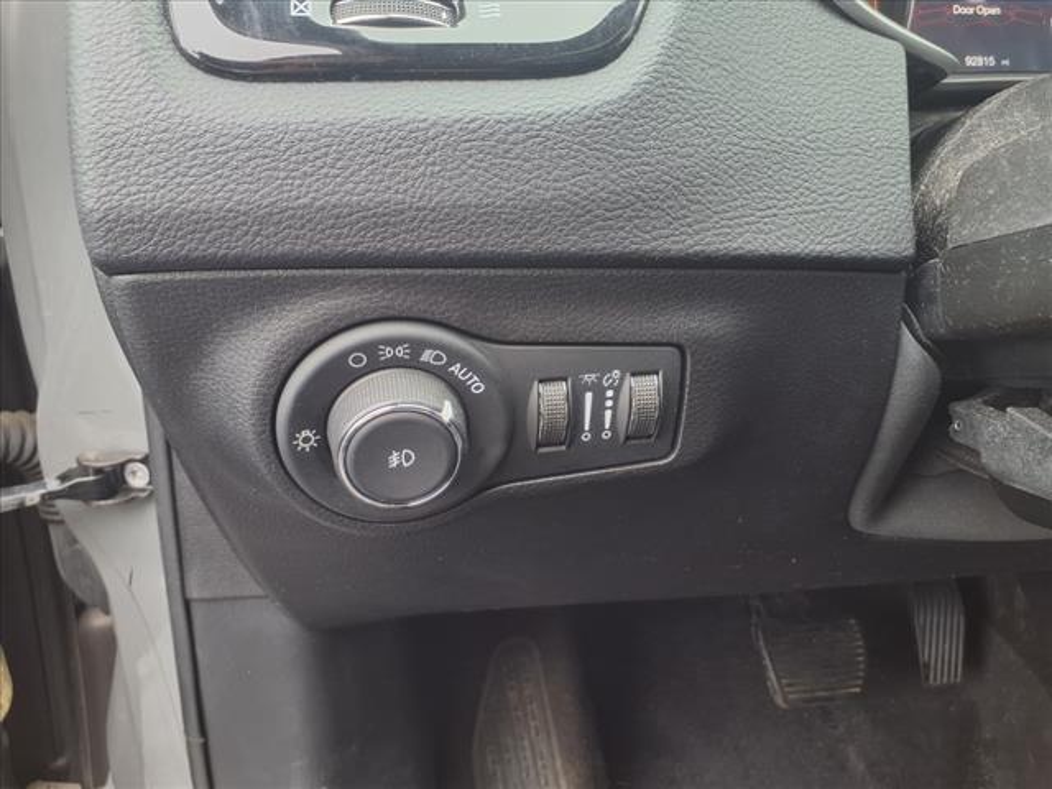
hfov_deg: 65.3
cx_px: 526
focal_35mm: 27
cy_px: 394
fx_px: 821
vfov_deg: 51.4
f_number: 1.9
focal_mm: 3.58
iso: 80
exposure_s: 1/40
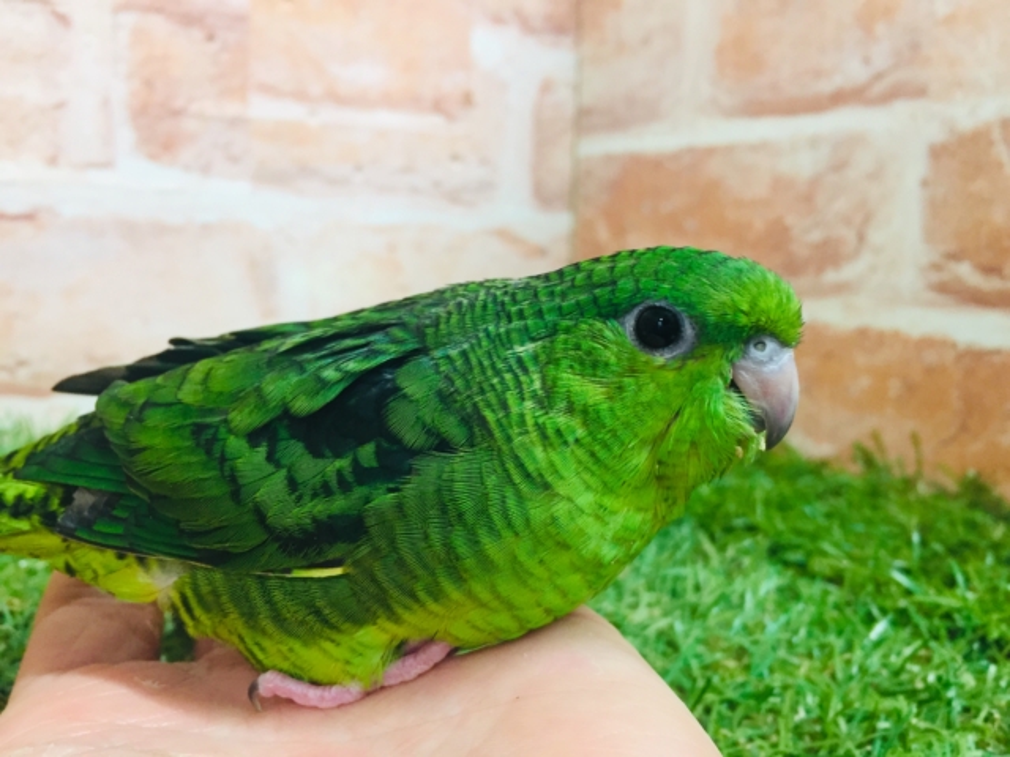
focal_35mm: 29
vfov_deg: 48.2
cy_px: 378
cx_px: 505
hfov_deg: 61.7
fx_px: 846
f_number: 2.2
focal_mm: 4.15
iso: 100
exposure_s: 1/30
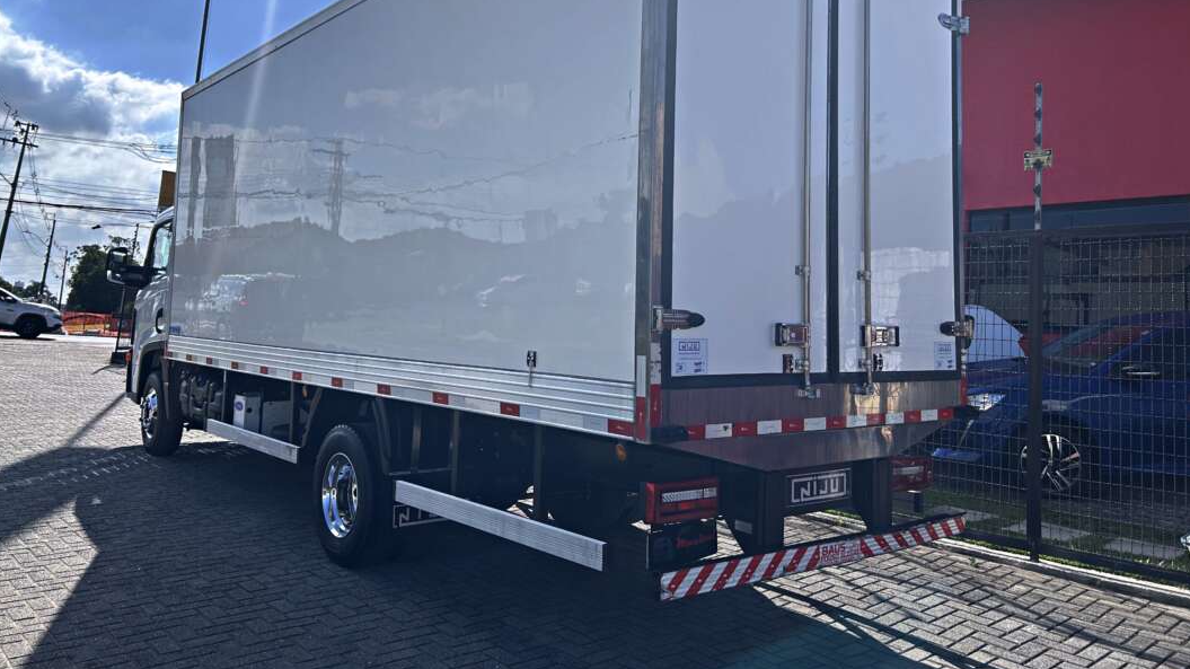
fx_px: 915
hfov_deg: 66.1
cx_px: 587
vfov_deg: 39.8
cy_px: 235
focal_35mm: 29
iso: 50
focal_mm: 5.7
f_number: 1.5
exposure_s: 1/5076
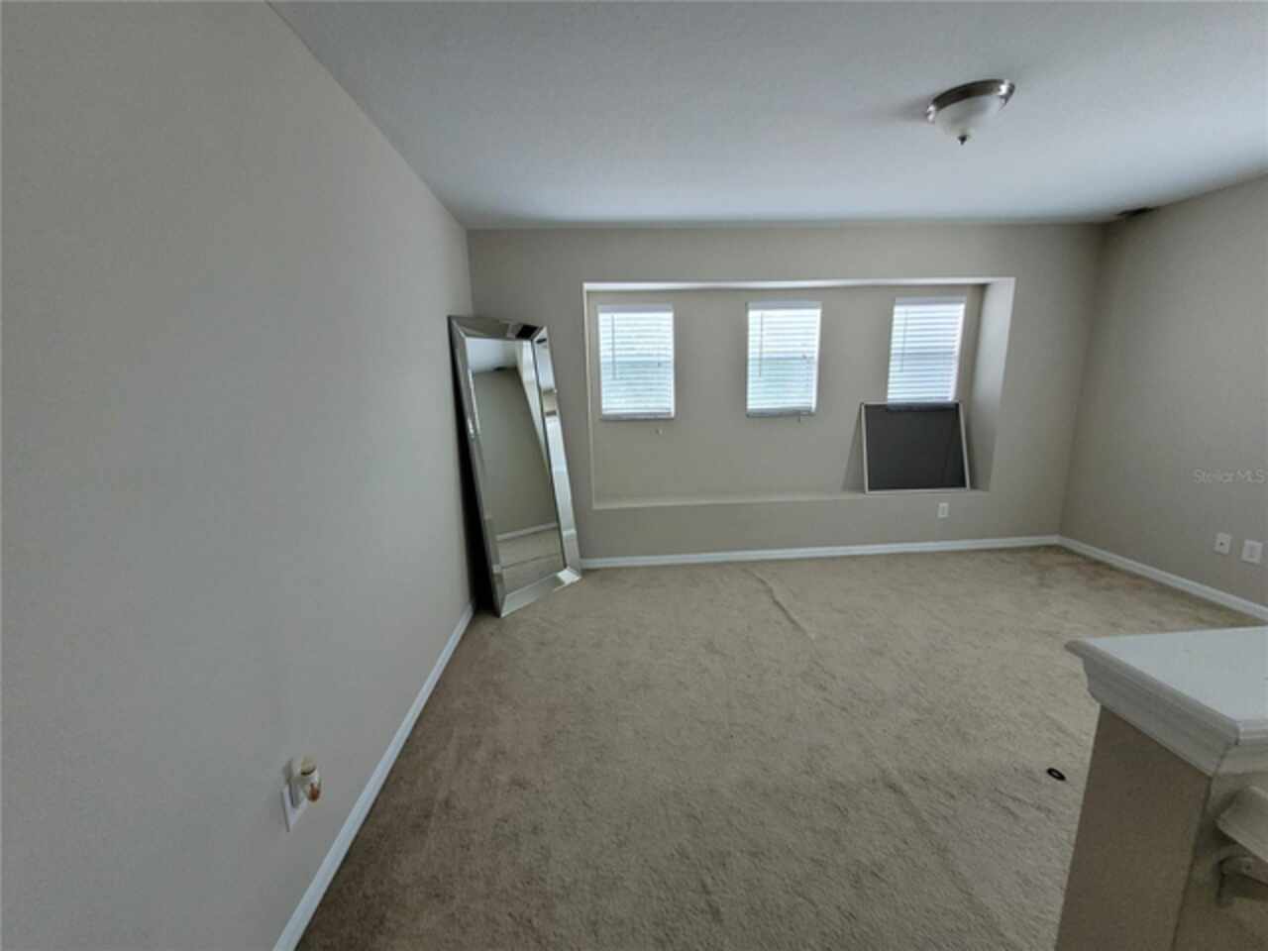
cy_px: 476
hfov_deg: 106.2
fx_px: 476
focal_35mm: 13
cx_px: 634
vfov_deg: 89.9
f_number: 2.2
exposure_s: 1/60
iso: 320
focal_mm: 1.74
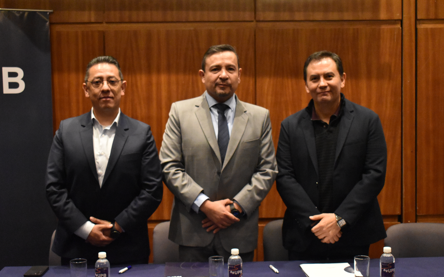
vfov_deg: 22.0
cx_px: 223
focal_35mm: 59
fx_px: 714
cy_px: 127
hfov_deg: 34.5
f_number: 4.8
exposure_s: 1/100
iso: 6400
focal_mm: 38
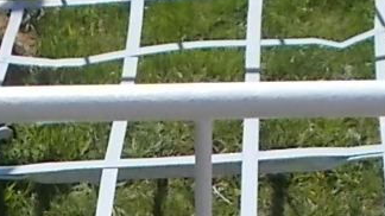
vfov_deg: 7.6
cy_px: 653
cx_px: 80
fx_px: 1429
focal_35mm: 140
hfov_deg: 15.3
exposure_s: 1/200
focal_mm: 4.6
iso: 80
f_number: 8
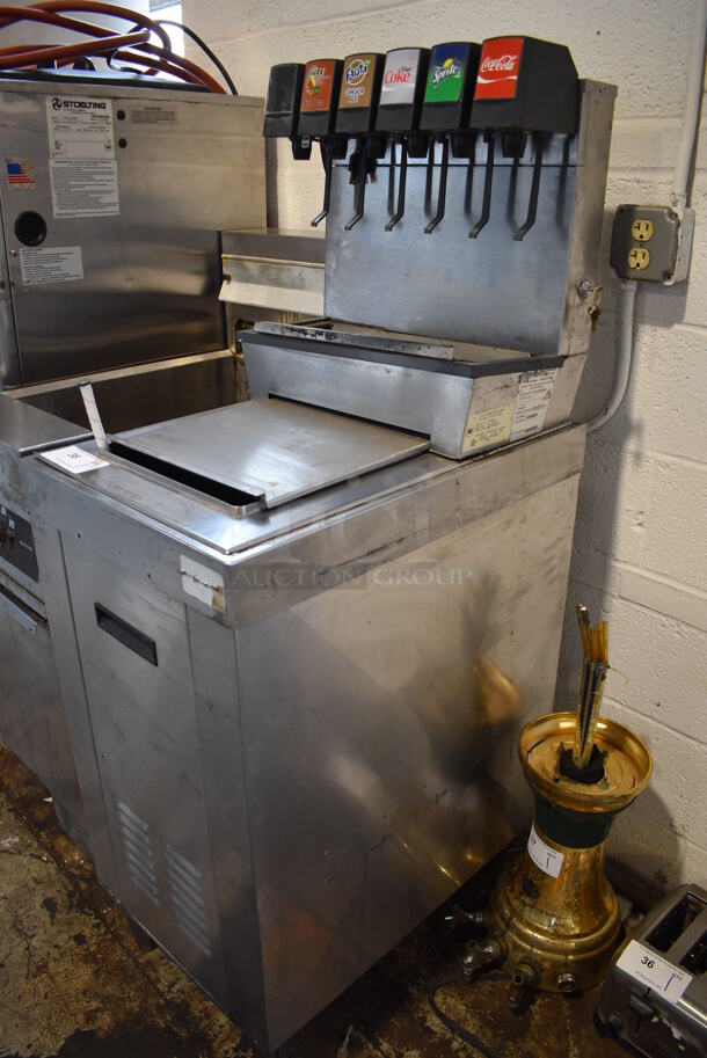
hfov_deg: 48.0
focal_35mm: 27
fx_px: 794
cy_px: 529
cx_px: 354
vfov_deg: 67.3
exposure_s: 1/125
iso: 1100
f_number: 3.5
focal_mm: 18
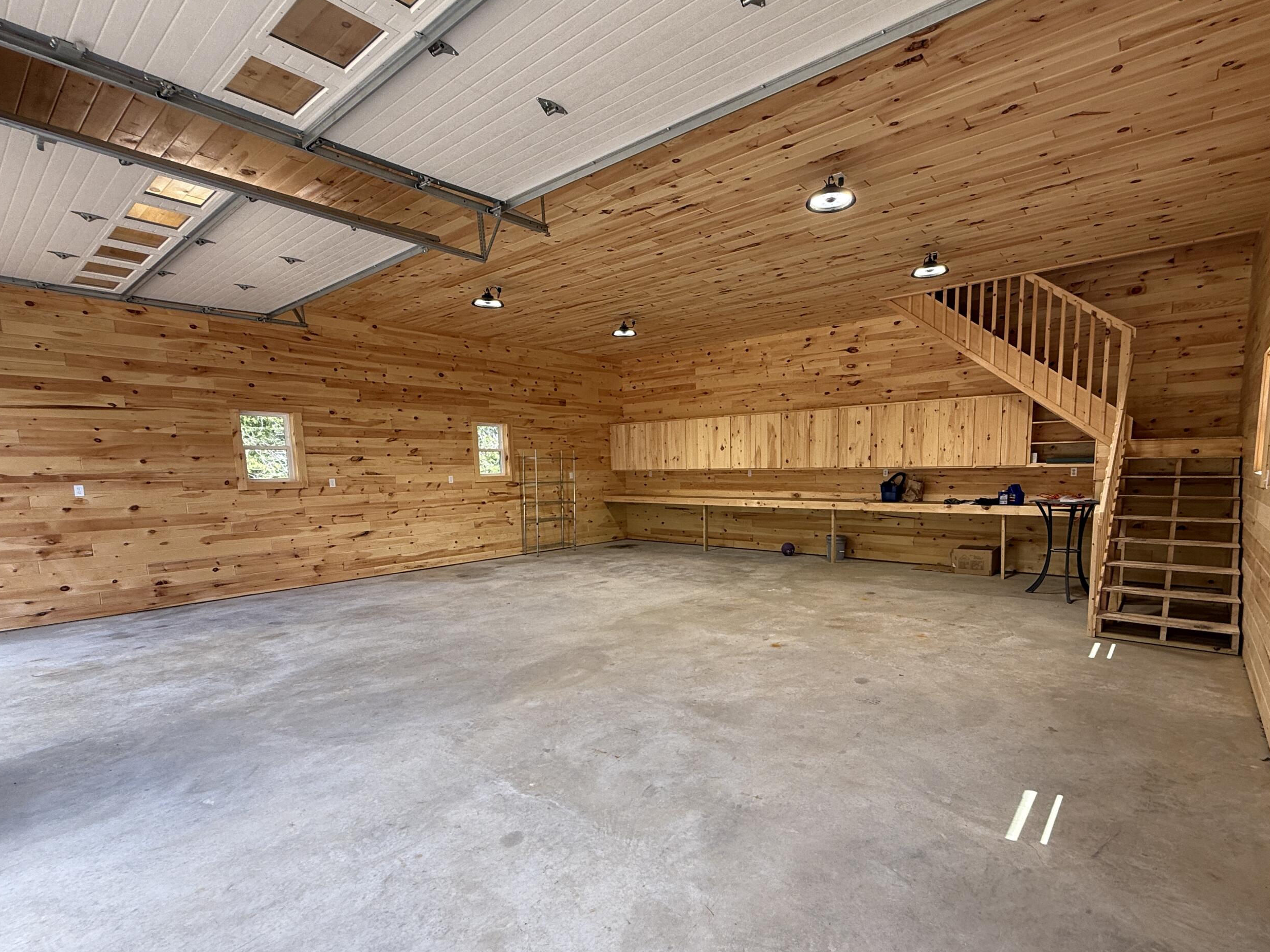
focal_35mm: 17
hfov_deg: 90.7
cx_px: 700
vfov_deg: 74.3
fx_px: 624
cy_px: 542
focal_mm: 2.22
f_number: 2.2
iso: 50
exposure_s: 1/150
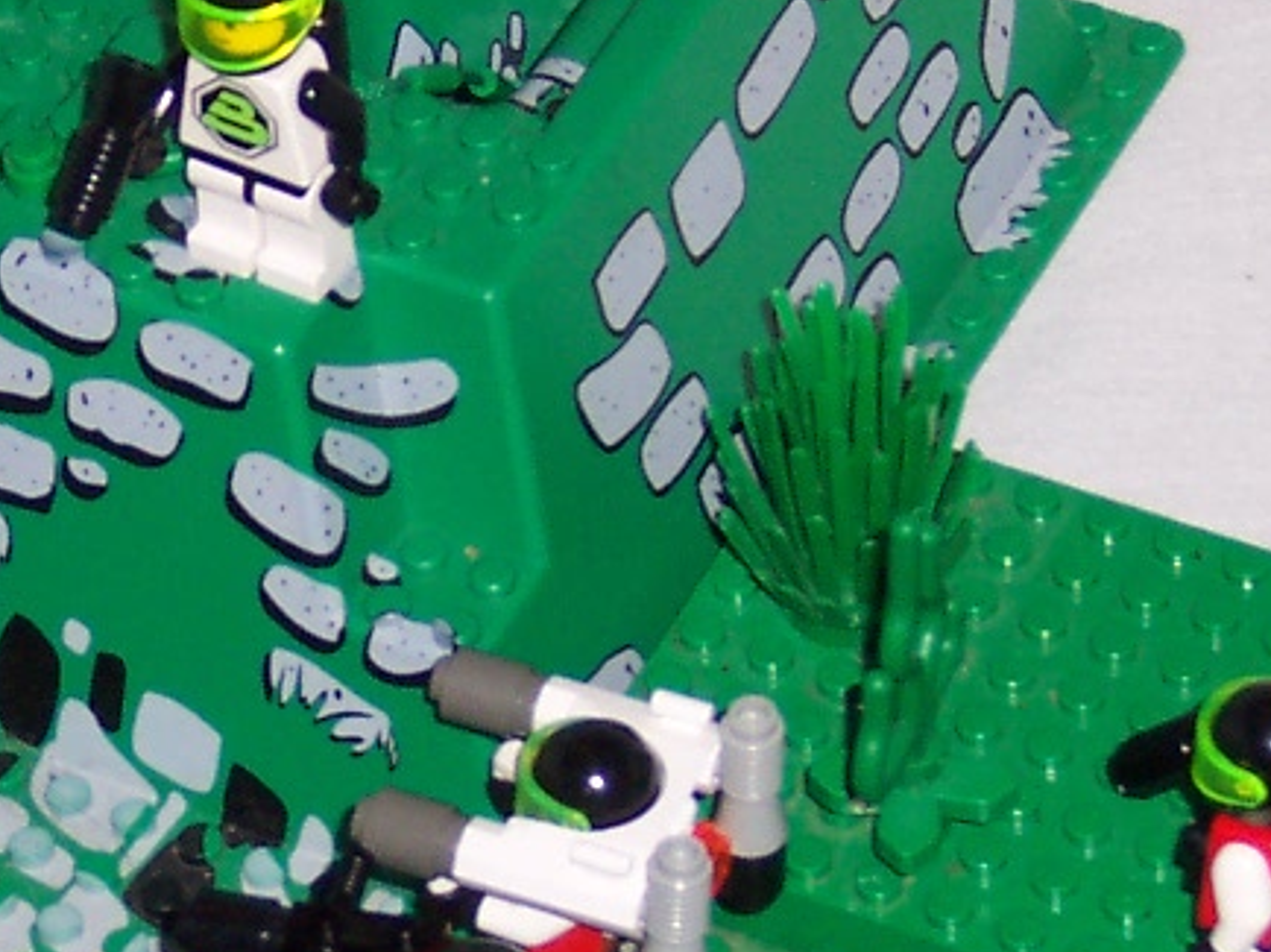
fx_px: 9945
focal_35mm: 271
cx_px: 108
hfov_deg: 7.3
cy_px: 715
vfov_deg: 5.5
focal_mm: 15.2
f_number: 4
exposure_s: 1/90
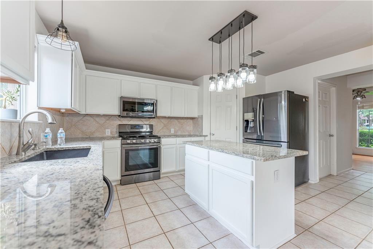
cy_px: 124
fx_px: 145
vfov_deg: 81.2
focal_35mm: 14
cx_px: 186
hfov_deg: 104.3
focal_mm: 14
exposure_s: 1/250
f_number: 5
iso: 320
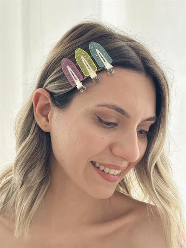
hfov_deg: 30.3
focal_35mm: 48
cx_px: 93
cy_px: 124
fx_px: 344
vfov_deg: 39.6
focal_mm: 6.86
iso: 80
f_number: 1.78
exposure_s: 1/117
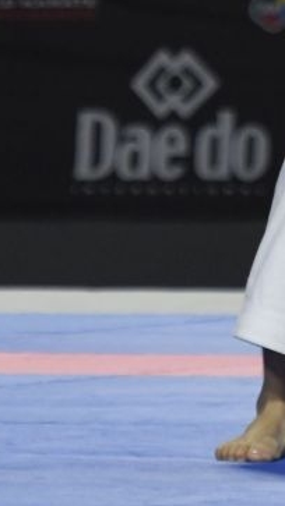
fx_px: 12207
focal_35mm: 908
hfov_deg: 1.3
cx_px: 570
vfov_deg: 2.4
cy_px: -283
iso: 1250
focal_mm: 175
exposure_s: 1/800
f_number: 4
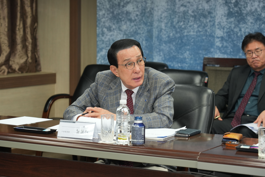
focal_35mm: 105
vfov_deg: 13.0
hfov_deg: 19.5
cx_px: 132
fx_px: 773
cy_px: 88
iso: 1250
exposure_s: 1/125
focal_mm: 105
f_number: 5.6
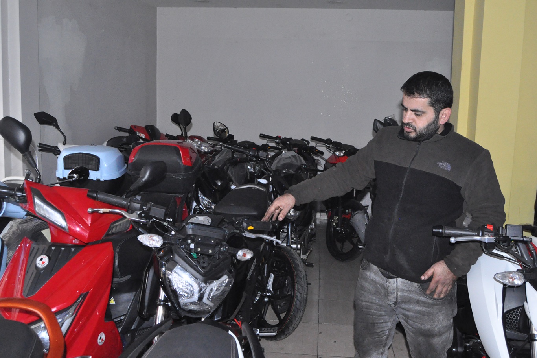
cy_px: 179
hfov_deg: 55.1
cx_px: 268
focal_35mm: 34
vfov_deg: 38.3
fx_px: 514
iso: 3200
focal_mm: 23
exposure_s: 1/60
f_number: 5.6
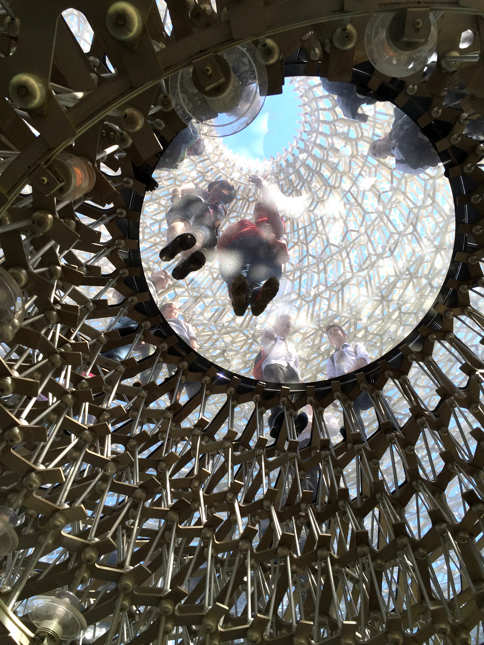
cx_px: 242
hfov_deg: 48.2
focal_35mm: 29
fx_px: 541
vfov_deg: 61.7
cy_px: 322
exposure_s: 1/430
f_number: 2.2
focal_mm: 4.15
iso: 32
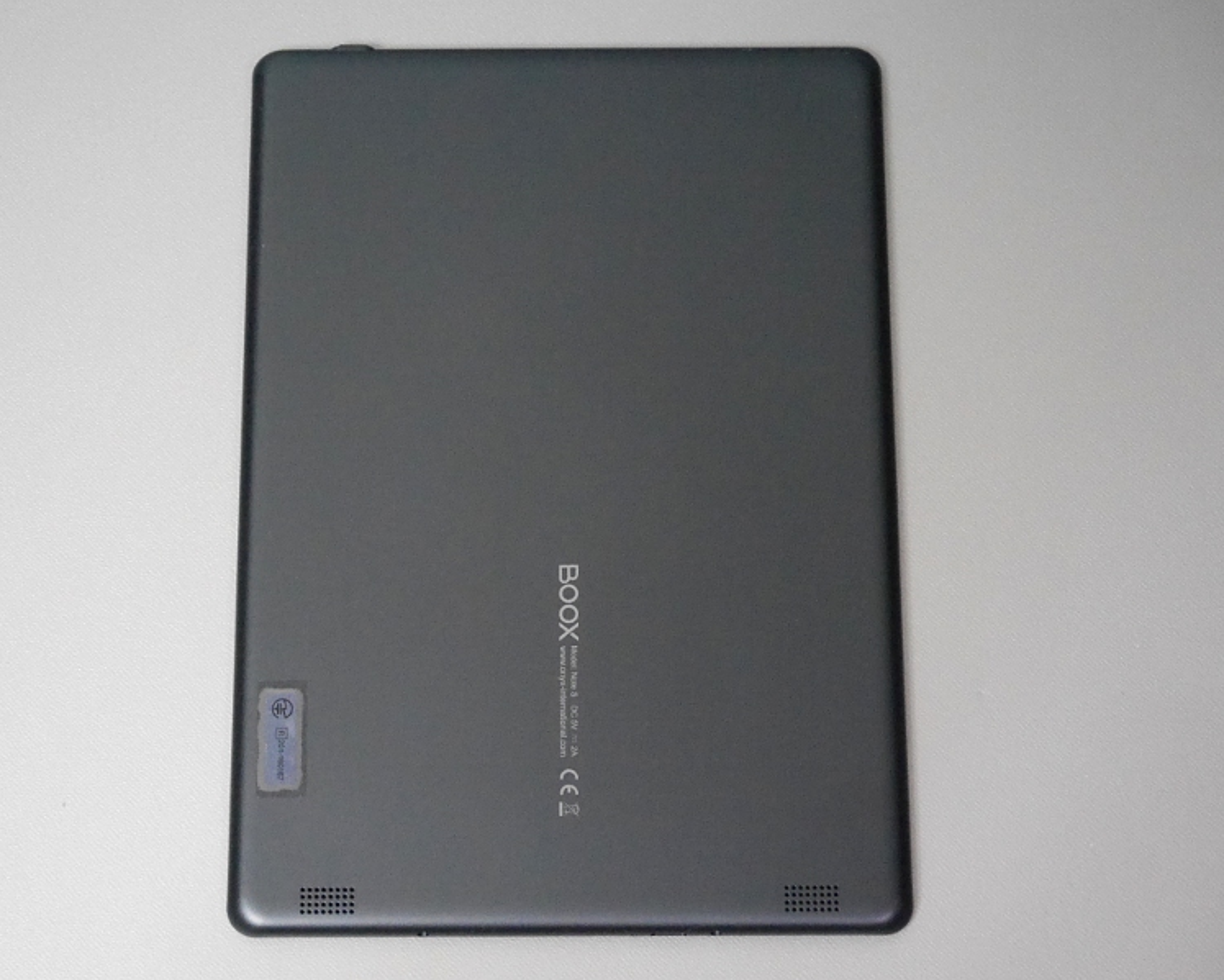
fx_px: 2500
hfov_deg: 27.5
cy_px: 490
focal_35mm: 69
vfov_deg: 22.2
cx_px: 582
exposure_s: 1/50
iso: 3200
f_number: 5.6
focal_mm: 33
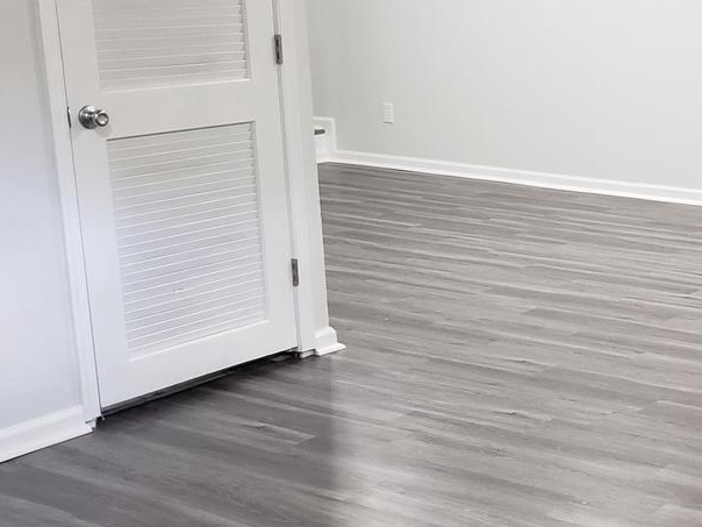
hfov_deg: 29.3
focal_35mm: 62
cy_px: 304
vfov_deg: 23.6
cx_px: 693
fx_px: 1257
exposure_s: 1/40
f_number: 1.5
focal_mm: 4.3
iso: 320
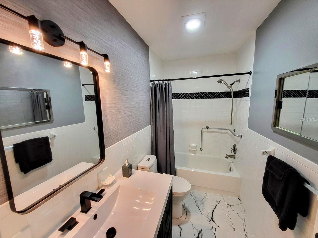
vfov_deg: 89.9
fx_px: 119
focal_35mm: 13
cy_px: 119
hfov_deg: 106.2
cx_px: 159
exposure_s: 1/60
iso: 125
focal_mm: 1.74
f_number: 2.2
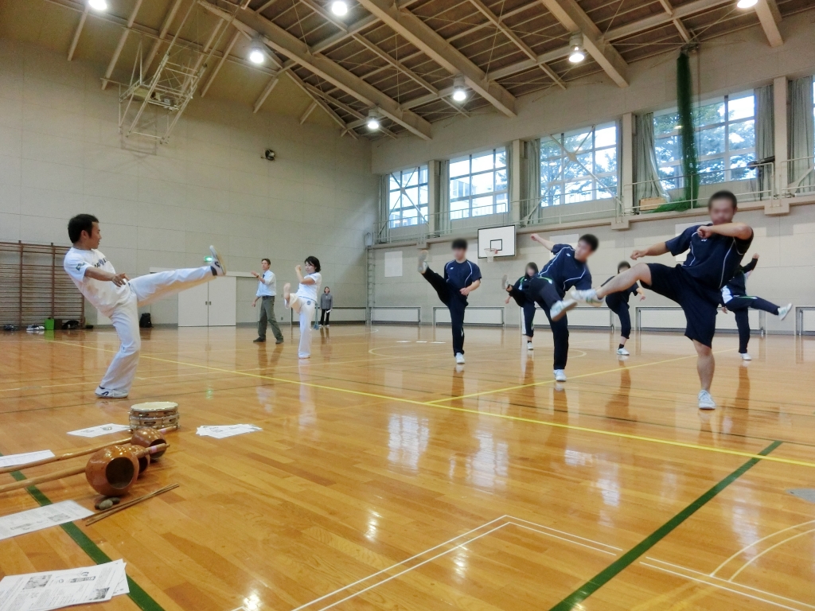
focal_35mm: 24
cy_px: 306
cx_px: 408
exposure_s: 1/125
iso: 320
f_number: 3
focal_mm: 4.24
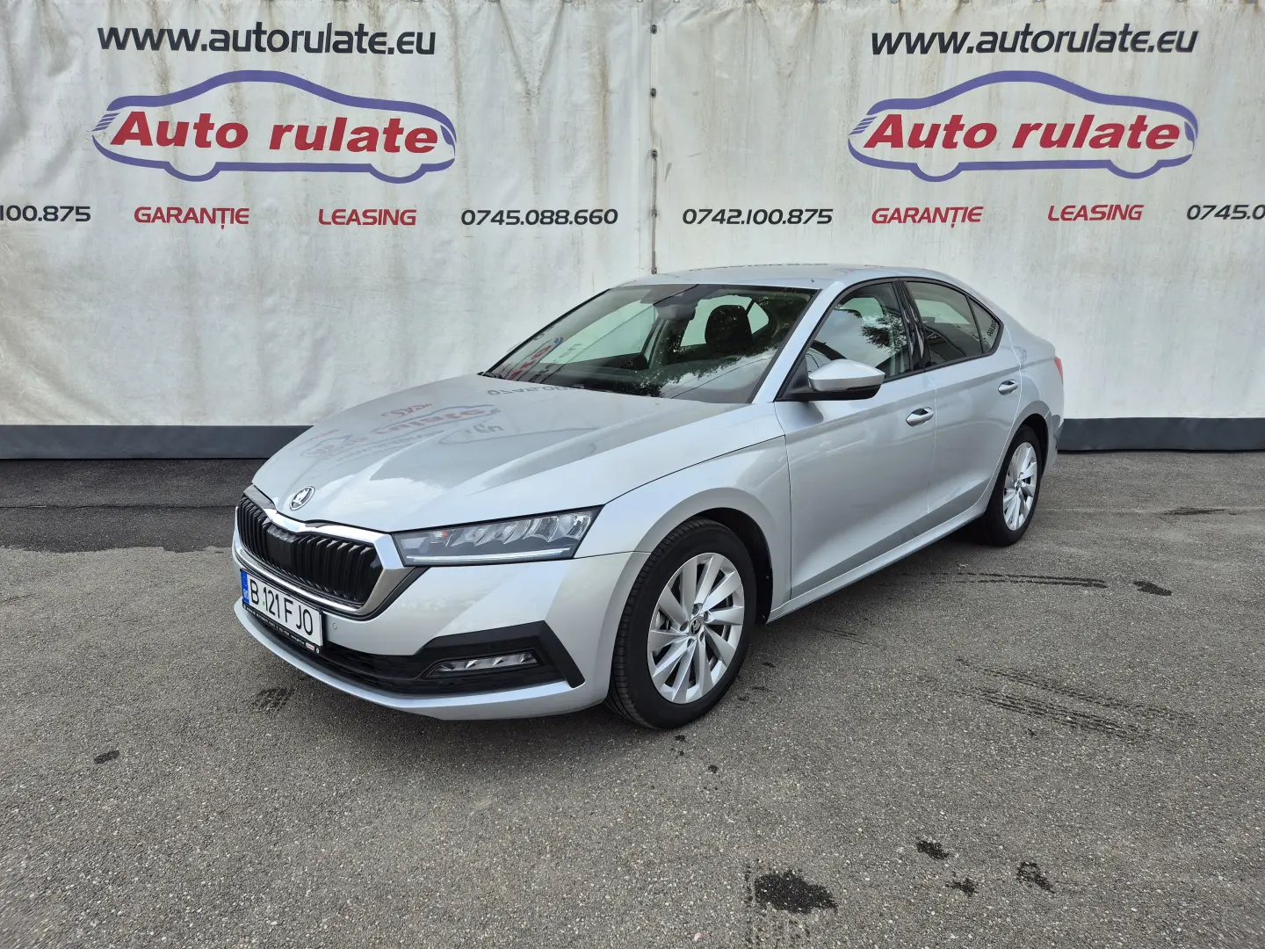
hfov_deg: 73.9
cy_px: 474
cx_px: 632
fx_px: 841
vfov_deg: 58.9
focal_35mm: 23
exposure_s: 1/546
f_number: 1.8
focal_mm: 5.4
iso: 25
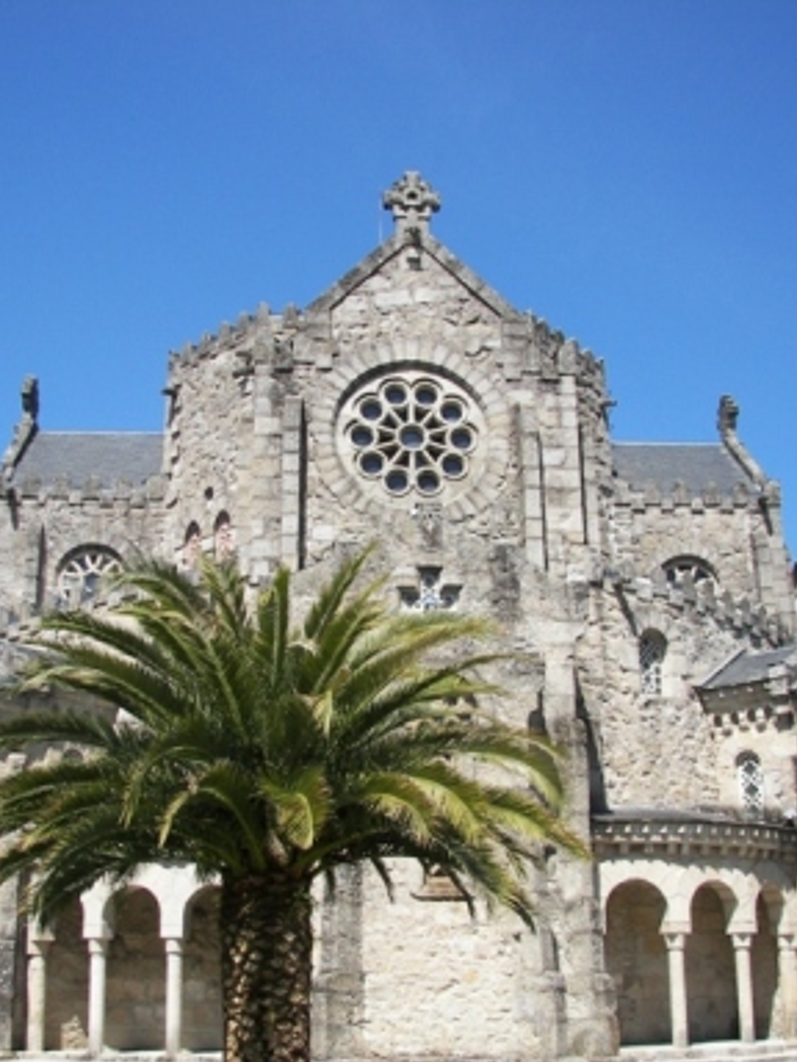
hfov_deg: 34.3
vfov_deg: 44.7
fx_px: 1289
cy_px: 611
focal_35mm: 42
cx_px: 371
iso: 50
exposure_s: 1/640
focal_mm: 6
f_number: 2.8
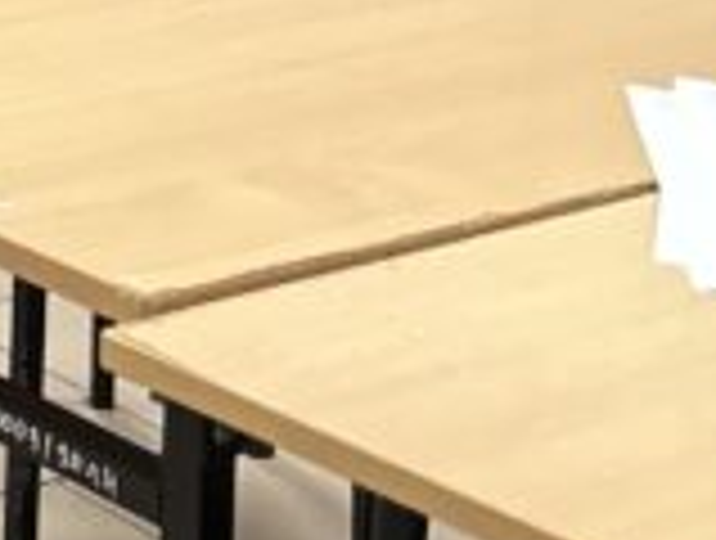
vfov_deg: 8.4
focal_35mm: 167
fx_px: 3462
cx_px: -1378
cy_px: -626
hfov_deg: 9.5
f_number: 1.5
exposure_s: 1/50
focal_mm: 5.7
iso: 100
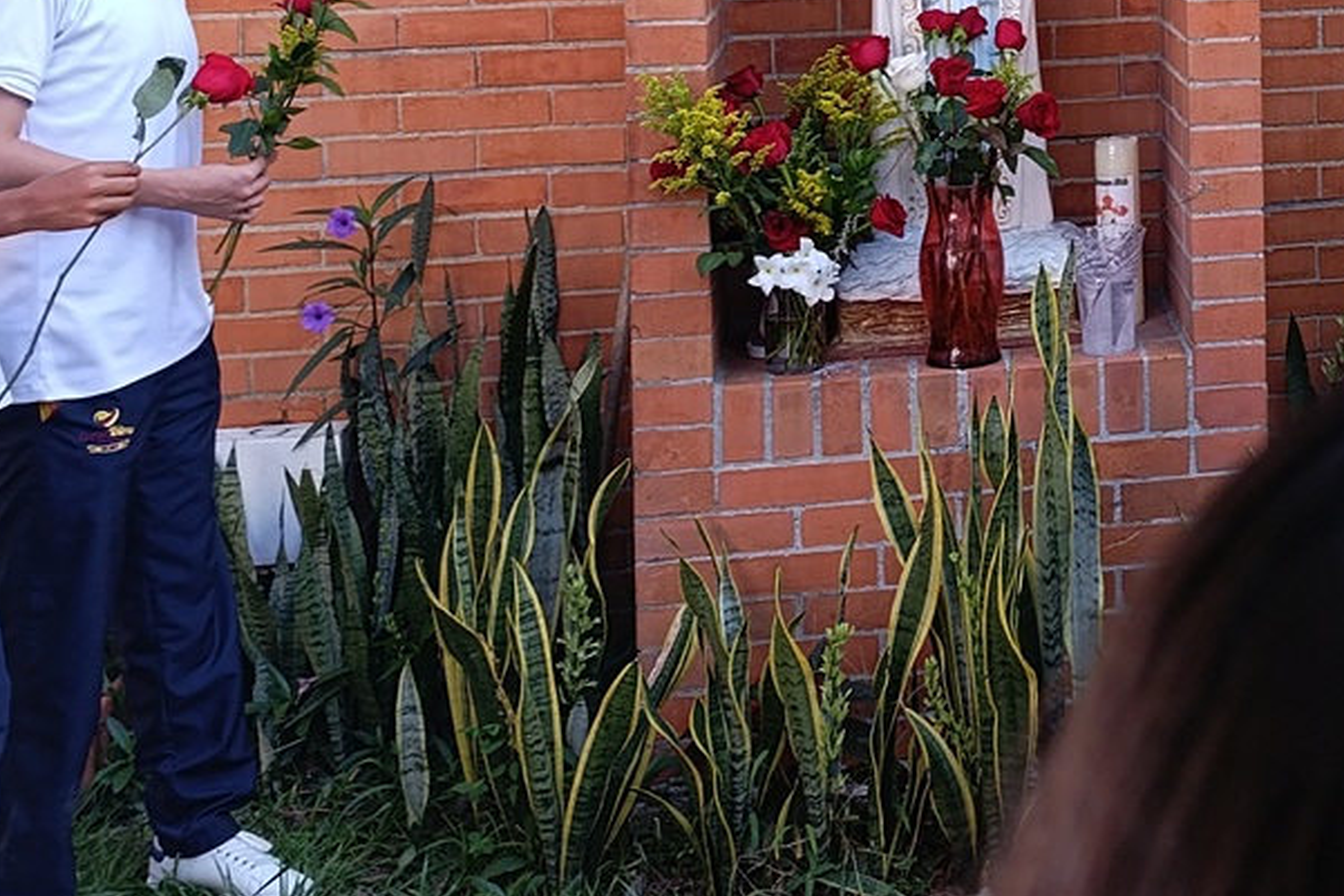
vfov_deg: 19.9
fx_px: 2427
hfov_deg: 28.7
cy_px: -127
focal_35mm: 65
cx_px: 1395
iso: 125
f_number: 1.6
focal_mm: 6.14
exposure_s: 1/120
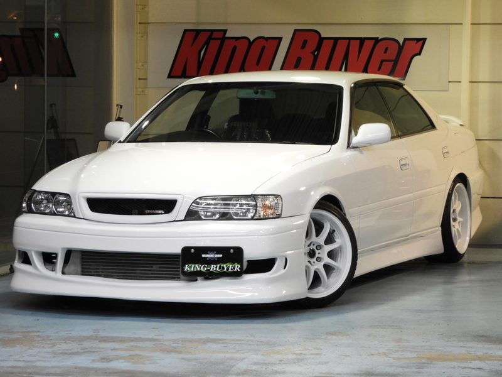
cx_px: 251
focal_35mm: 125
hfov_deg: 15.8
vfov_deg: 11.9
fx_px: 1813
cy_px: 188
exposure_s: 1/40
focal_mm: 22.4
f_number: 5
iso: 400
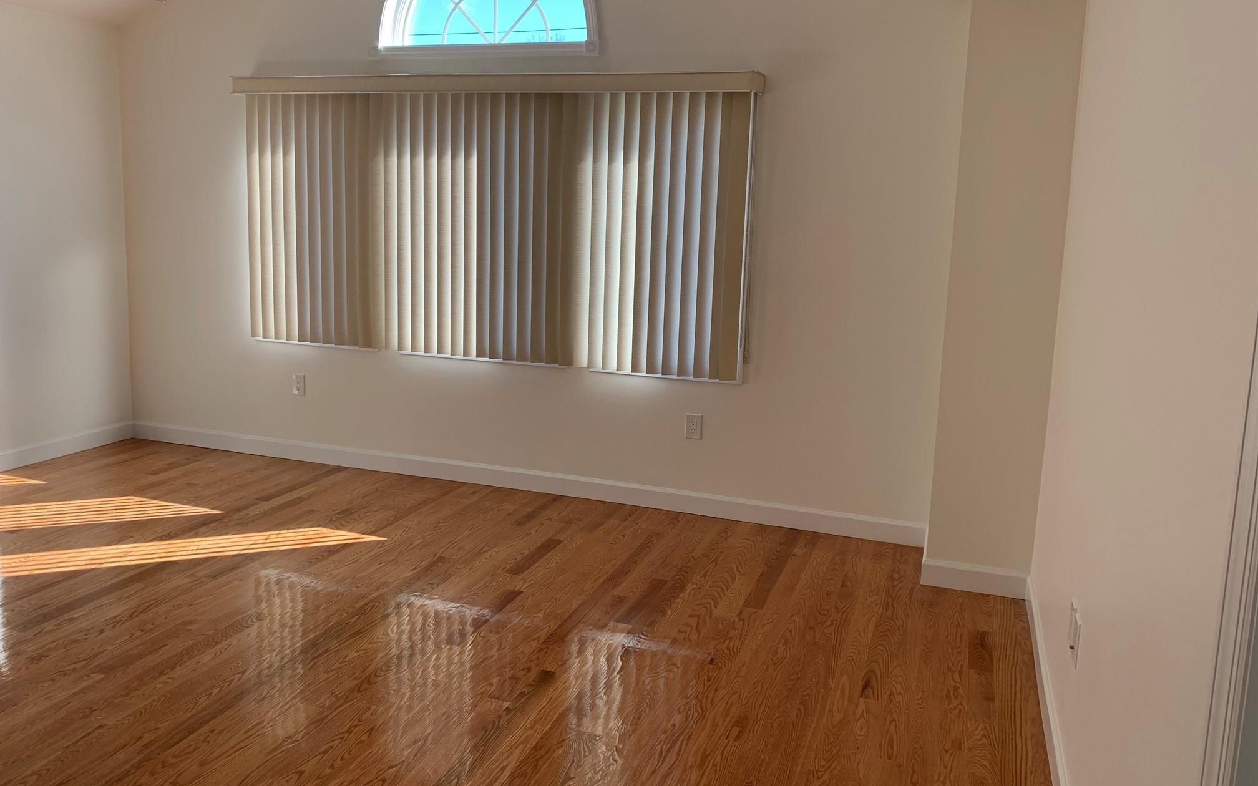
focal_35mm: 28
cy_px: 359
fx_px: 960
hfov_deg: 66.5
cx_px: 620
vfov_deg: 44.5
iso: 25
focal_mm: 4.25
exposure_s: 1/156
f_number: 1.8
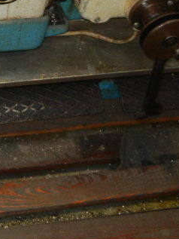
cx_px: -82
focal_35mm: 97
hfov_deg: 14.3
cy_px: -23
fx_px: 668
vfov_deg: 19.4
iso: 200
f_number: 3.5
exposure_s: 1/30
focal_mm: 5.4
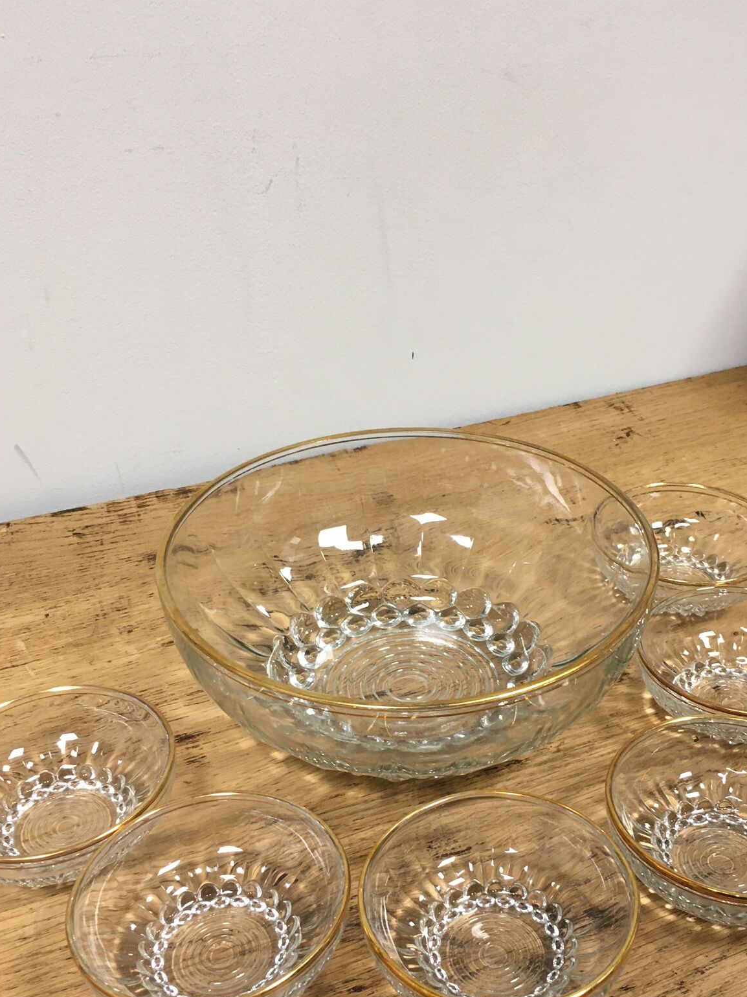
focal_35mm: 38
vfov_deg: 48.7
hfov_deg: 37.6
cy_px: 586
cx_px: 431
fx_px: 1094
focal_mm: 4.15
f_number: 2.2
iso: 125
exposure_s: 1/33
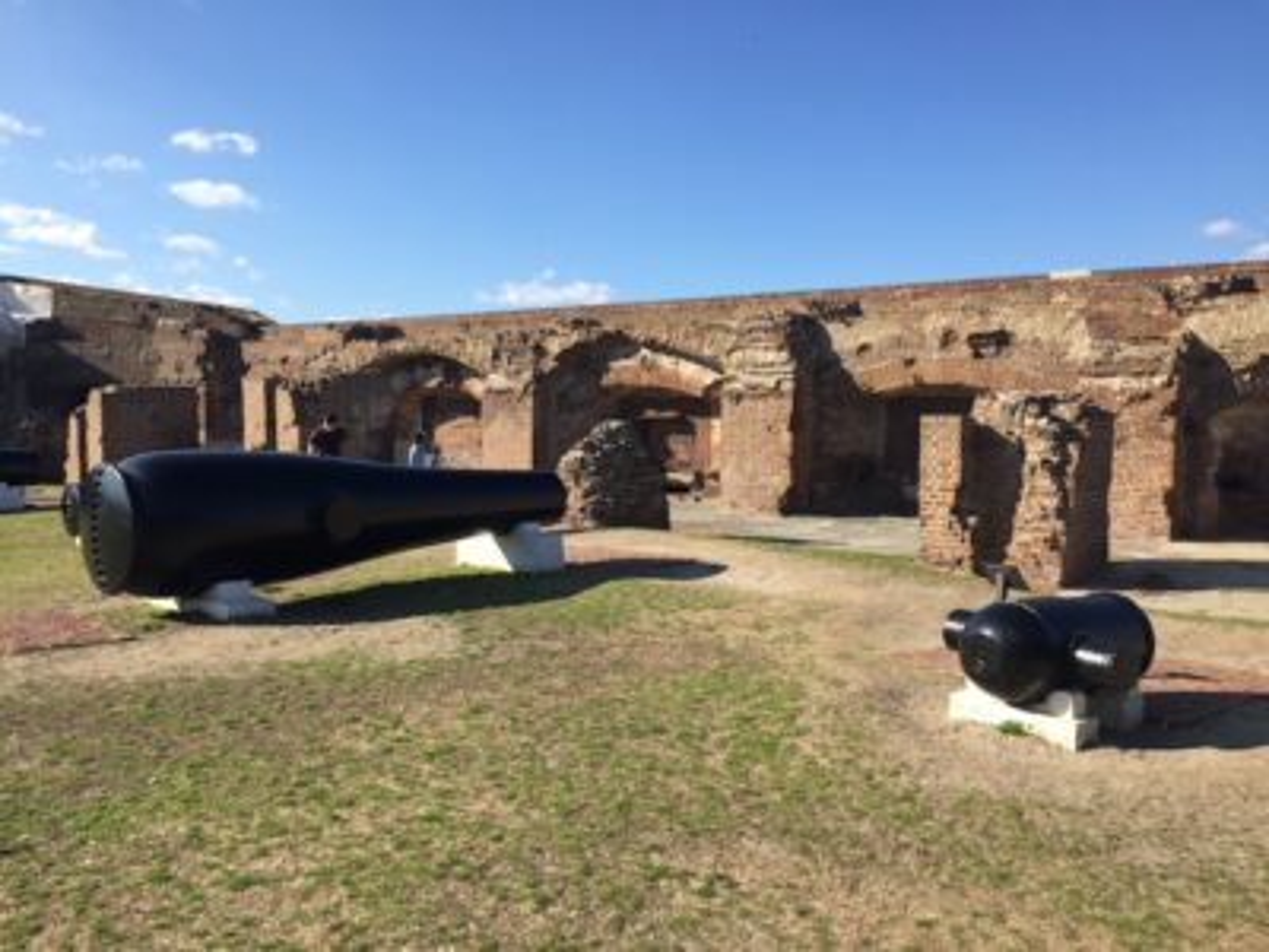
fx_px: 1063
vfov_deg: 48.2
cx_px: 634
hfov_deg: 61.7
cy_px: 476
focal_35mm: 29
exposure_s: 1/1522
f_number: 2.2
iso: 32
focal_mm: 4.15
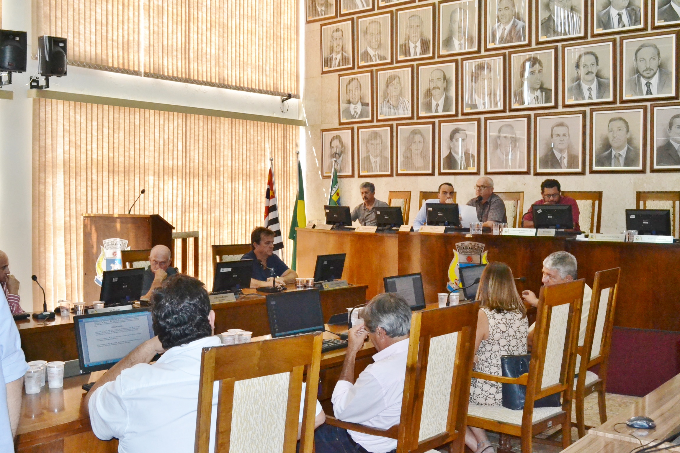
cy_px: 226
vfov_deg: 34.2
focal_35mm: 39
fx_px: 737
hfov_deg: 49.6
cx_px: 340
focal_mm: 26
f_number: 10
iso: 3200
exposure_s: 1/200
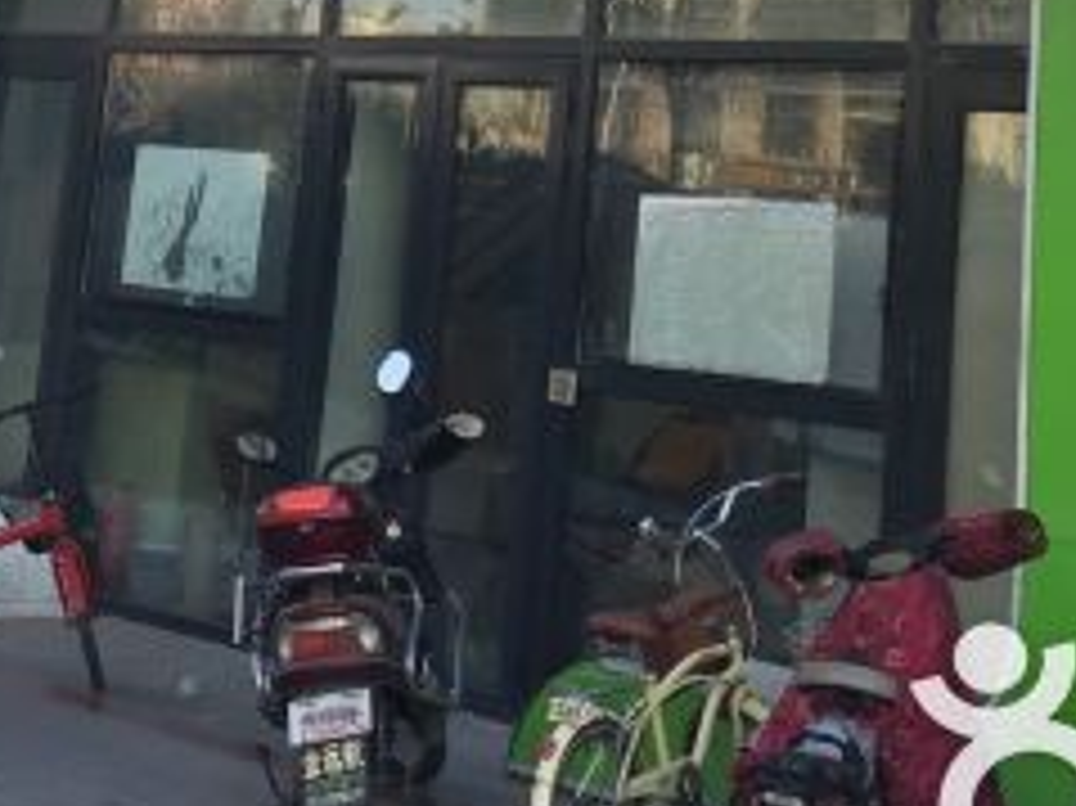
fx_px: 2641
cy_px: -218
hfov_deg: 23.0
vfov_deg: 16.5
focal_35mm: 85
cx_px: 464
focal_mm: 4.15
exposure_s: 1/309
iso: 32
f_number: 2.2
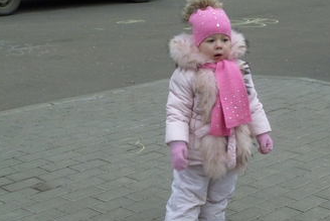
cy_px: 112
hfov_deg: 22.6
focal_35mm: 90
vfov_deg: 15.2
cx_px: 200
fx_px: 825
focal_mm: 10.3
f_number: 4
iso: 320
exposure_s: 1/160
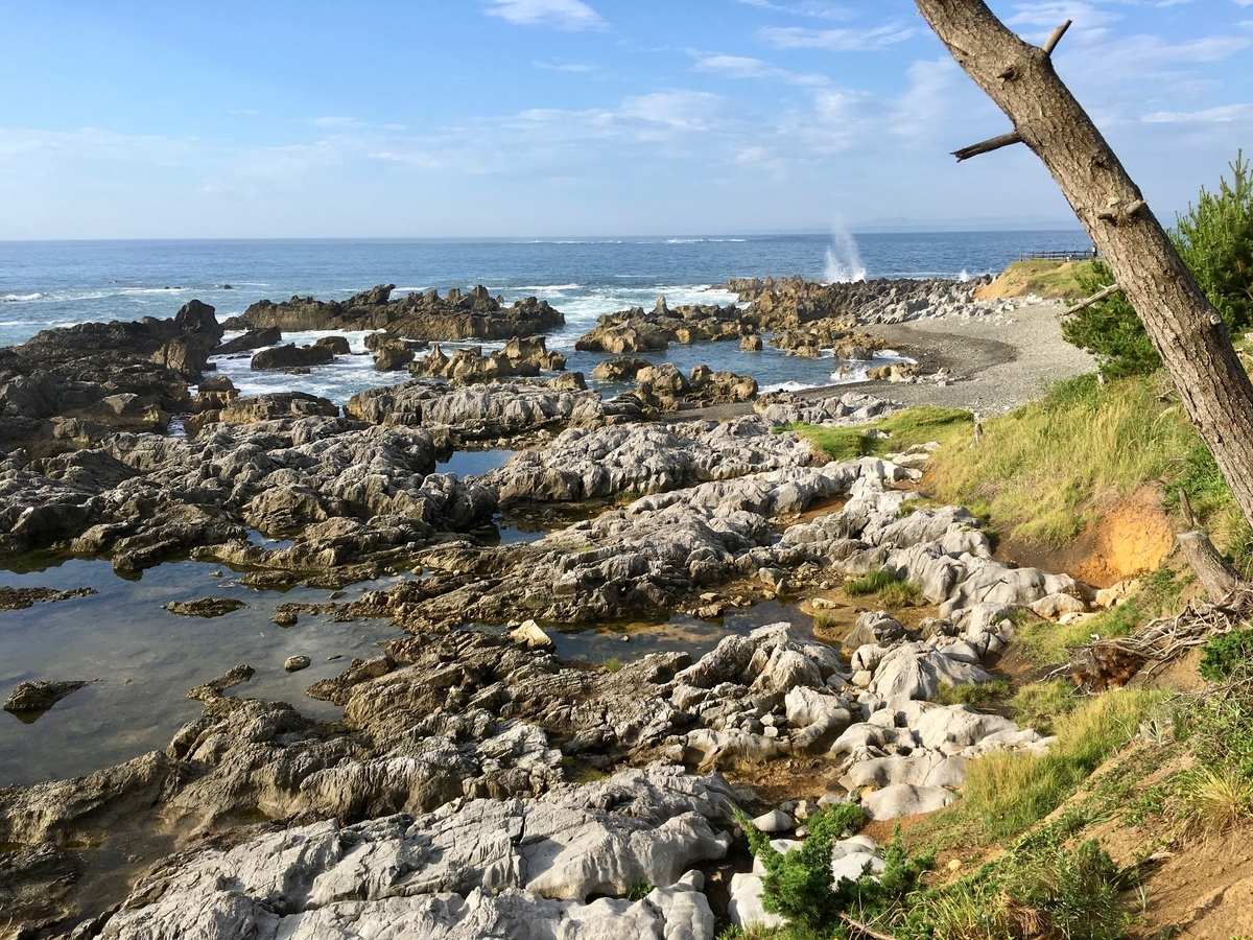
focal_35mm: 29
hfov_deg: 61.7
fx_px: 1050
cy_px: 470
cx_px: 626
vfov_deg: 48.2
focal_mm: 4.15
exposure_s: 1/1166
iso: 25
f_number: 2.2
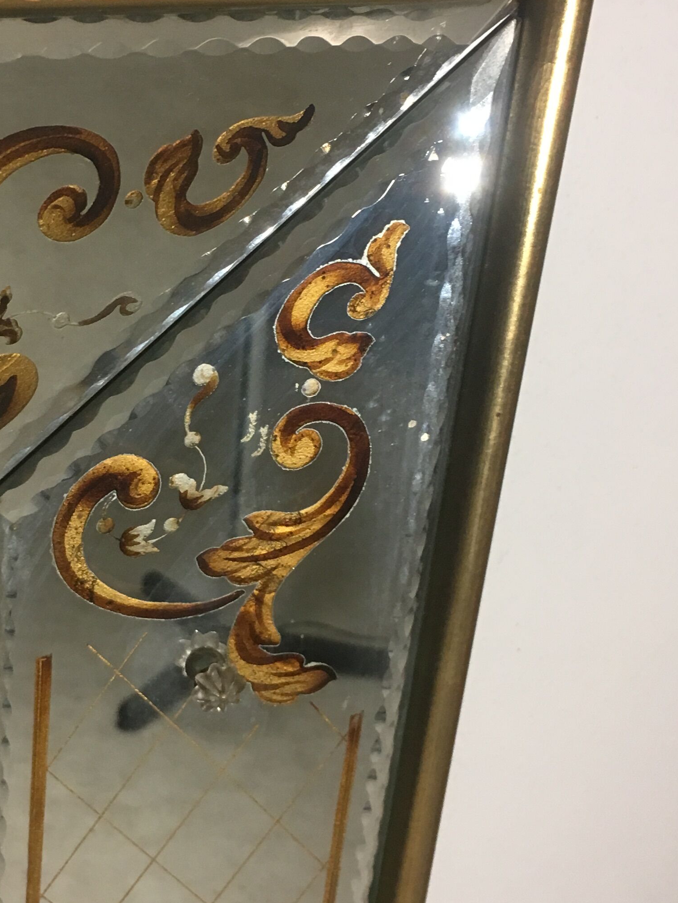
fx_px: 1515
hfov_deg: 25.1
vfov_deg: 33.2
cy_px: 425
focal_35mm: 58
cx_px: 209
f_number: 2.2
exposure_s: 1/33
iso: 125
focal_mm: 4.15
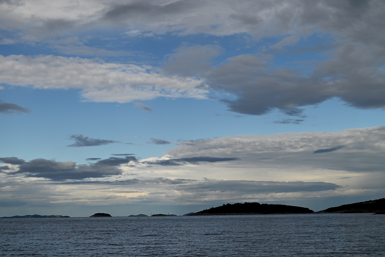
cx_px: 192
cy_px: 128
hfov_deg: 28.8
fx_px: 749
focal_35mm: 70
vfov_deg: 19.5
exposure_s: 1/800
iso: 100
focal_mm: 70
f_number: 7.1
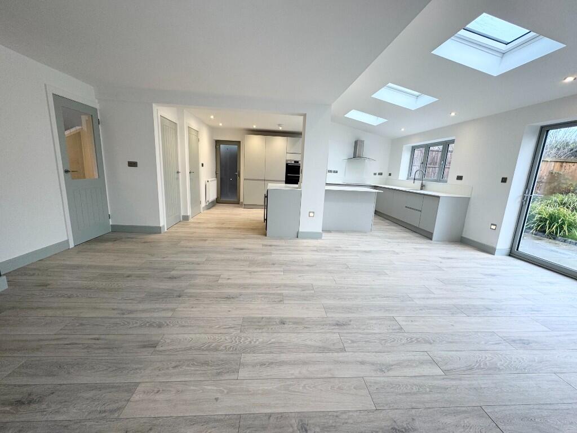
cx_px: 288
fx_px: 233
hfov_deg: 102.1
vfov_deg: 85.7
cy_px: 216
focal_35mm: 14
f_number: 2.2
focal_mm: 2.22
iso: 80
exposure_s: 1/100
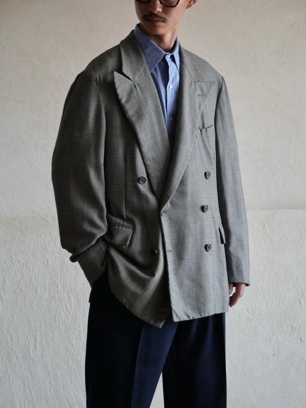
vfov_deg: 21.3
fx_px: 1084
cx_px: 153
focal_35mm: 92
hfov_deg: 16.1
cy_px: 204
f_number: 3.9
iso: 1000
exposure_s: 1/100
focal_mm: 46
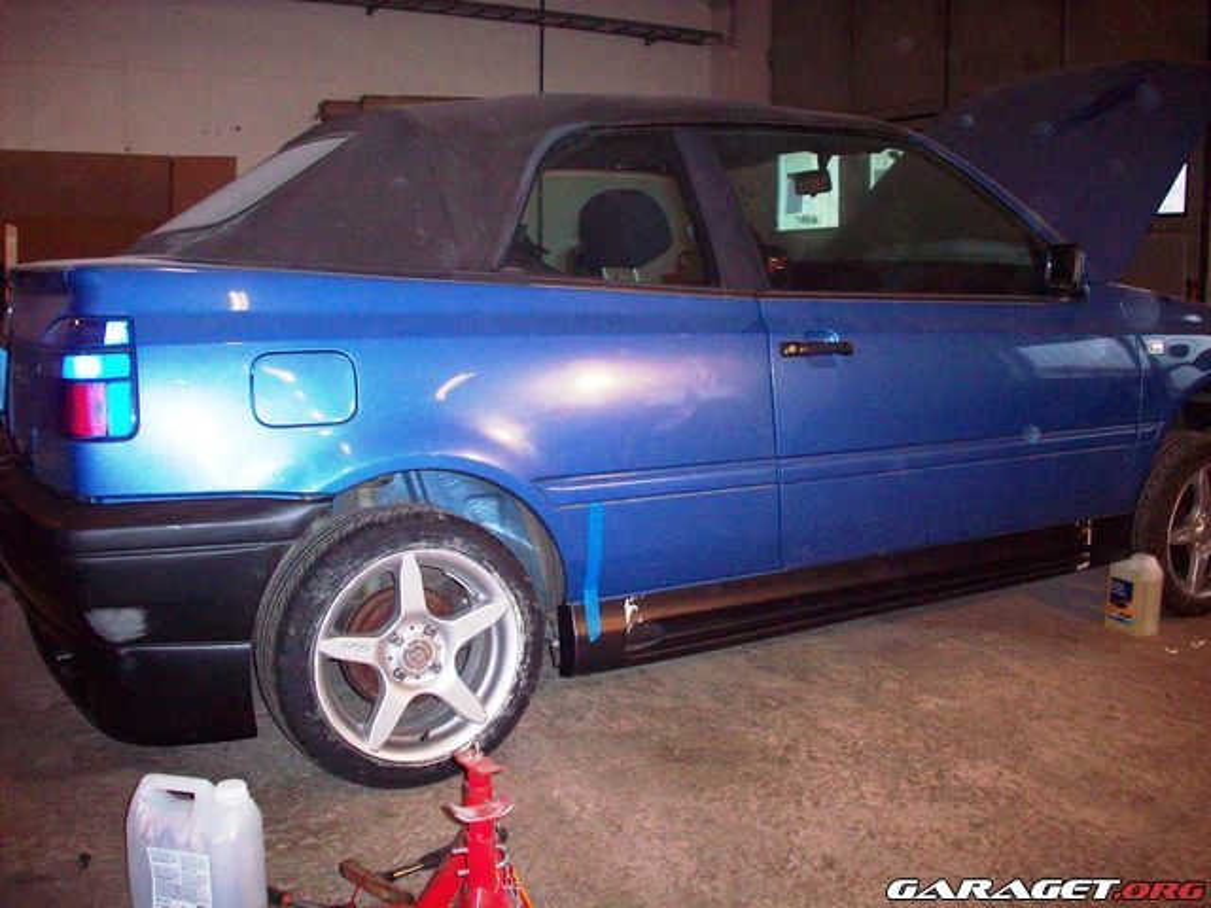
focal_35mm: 37
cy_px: 454
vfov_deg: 38.7
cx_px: 606
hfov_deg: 50.1
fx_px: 1294
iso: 200
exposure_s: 1/64
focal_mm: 6.2
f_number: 2.8
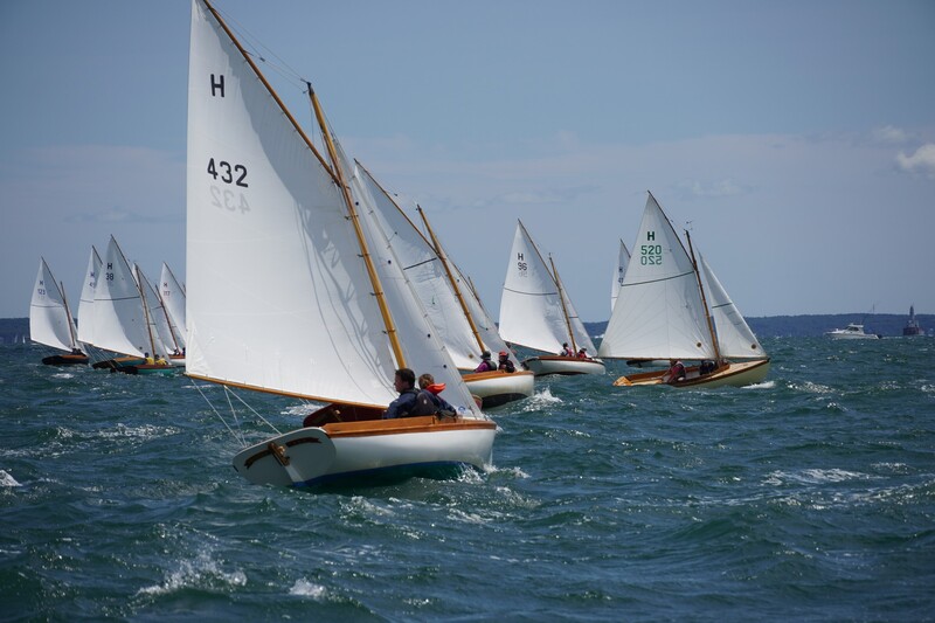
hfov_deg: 12.0
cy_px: 312
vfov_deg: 8.0
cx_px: 468
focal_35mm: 171
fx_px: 4440
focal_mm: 114
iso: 125
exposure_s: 1/1250
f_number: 5.6
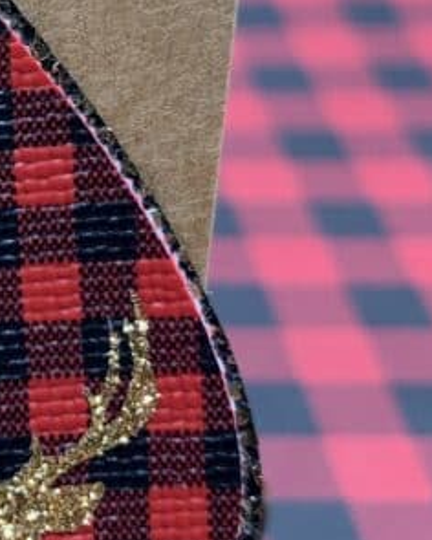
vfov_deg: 21.6
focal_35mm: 88
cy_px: 145
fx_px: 1406
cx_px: -176
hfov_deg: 16.2
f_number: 1.8
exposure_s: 1/60
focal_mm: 4.25
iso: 64
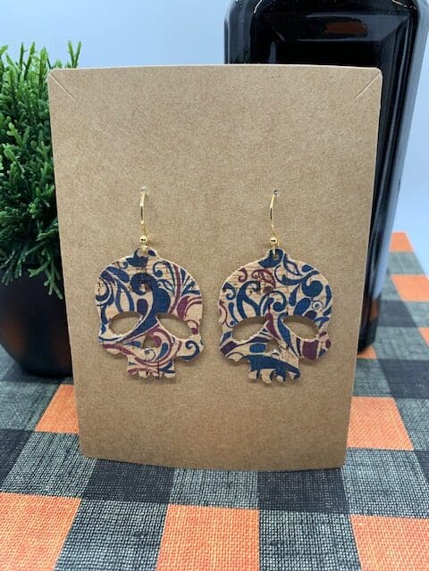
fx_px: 430
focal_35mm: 26
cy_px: 286
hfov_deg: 53.1
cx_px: 214
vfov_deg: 67.3
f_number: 1.8
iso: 80
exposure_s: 1/120
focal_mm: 4.25
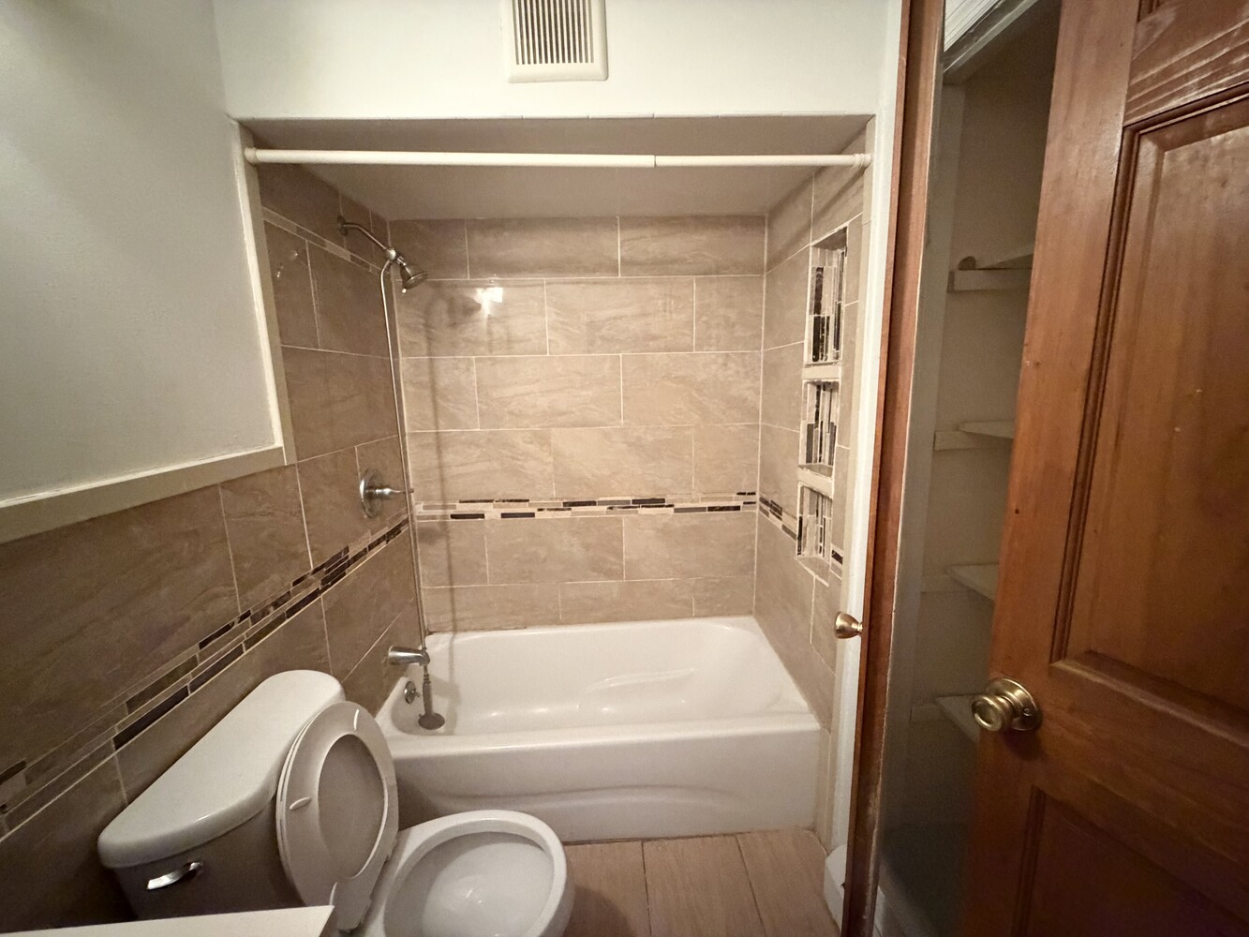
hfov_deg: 102.1
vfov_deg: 85.7
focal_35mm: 14
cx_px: 624
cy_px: 468
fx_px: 505
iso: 1250
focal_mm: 2.22
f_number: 2.2
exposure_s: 1/40
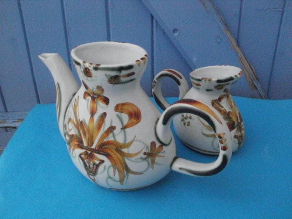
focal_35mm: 36
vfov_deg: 39.7
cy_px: 110
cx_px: 146
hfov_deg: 51.4
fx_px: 304
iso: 800
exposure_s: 1/200
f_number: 5.6
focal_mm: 6.3
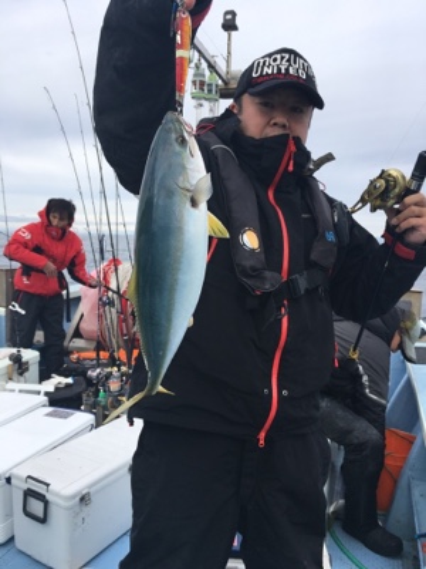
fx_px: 476
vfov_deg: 61.7
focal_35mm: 29
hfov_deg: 48.2
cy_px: 284
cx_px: 213
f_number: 2.2
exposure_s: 1/962
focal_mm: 4.15
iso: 25
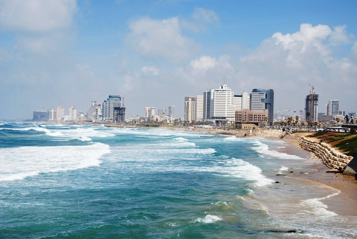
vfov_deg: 22.7
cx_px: 178
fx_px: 595
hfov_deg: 33.4
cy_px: 120
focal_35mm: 60
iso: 100
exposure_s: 1/320
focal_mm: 40
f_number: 10
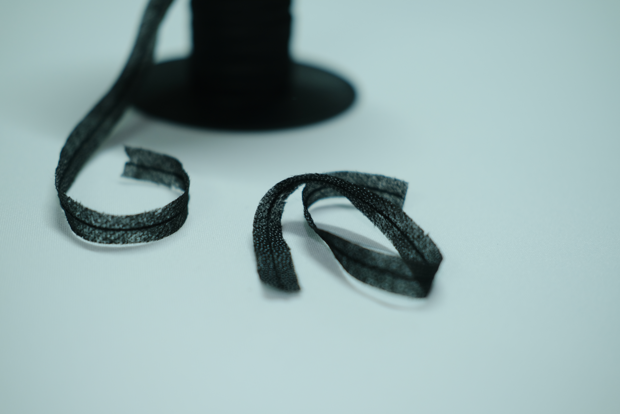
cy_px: 207
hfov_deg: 37.5
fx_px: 913
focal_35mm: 53
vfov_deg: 25.5
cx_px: 310
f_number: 2
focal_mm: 35
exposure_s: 1/220
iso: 320
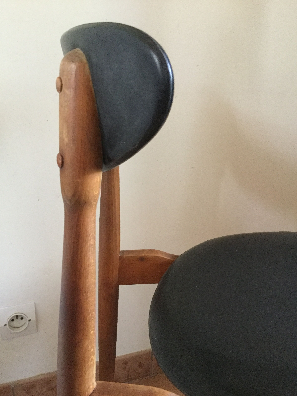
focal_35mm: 32
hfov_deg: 44.2
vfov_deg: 56.8
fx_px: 366
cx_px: 146
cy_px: 202
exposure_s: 1/17
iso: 200
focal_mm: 3.3
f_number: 2.4
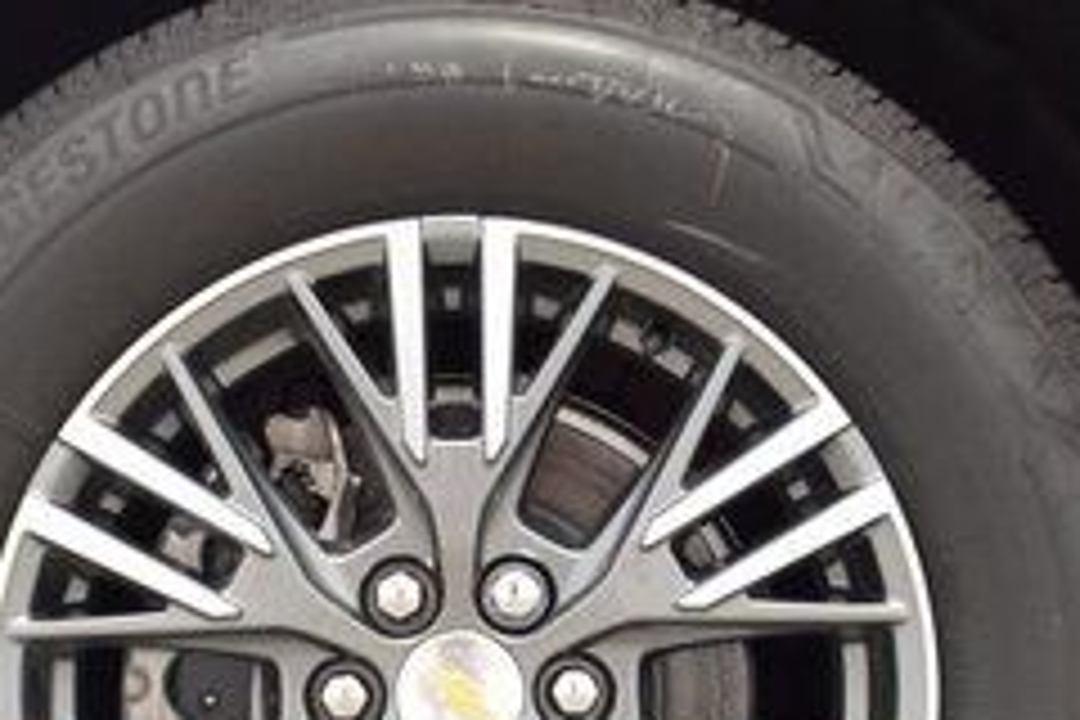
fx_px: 2160
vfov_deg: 18.6
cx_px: 486
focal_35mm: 72
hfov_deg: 28.1
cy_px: 664
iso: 1600
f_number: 5
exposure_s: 1/30
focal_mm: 18
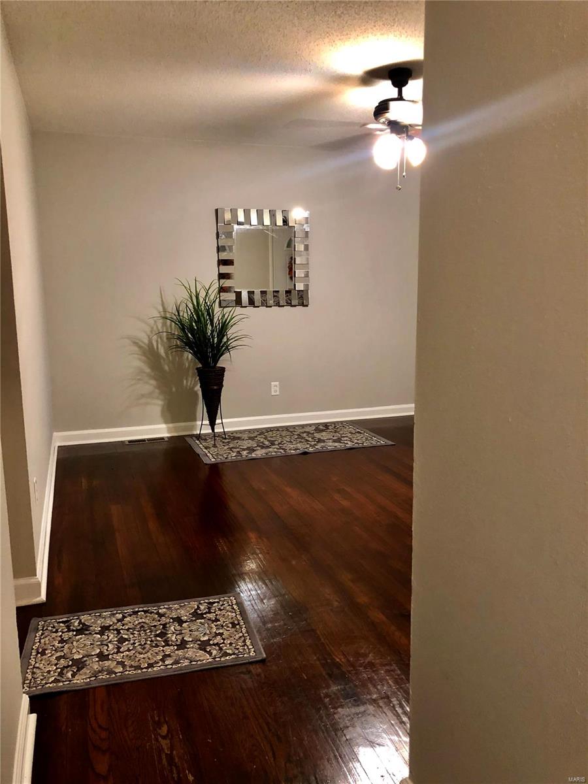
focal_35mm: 28
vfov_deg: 63.4
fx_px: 634
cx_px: 294
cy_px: 392
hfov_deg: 49.7
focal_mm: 4
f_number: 1.8
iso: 100
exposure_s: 1/13
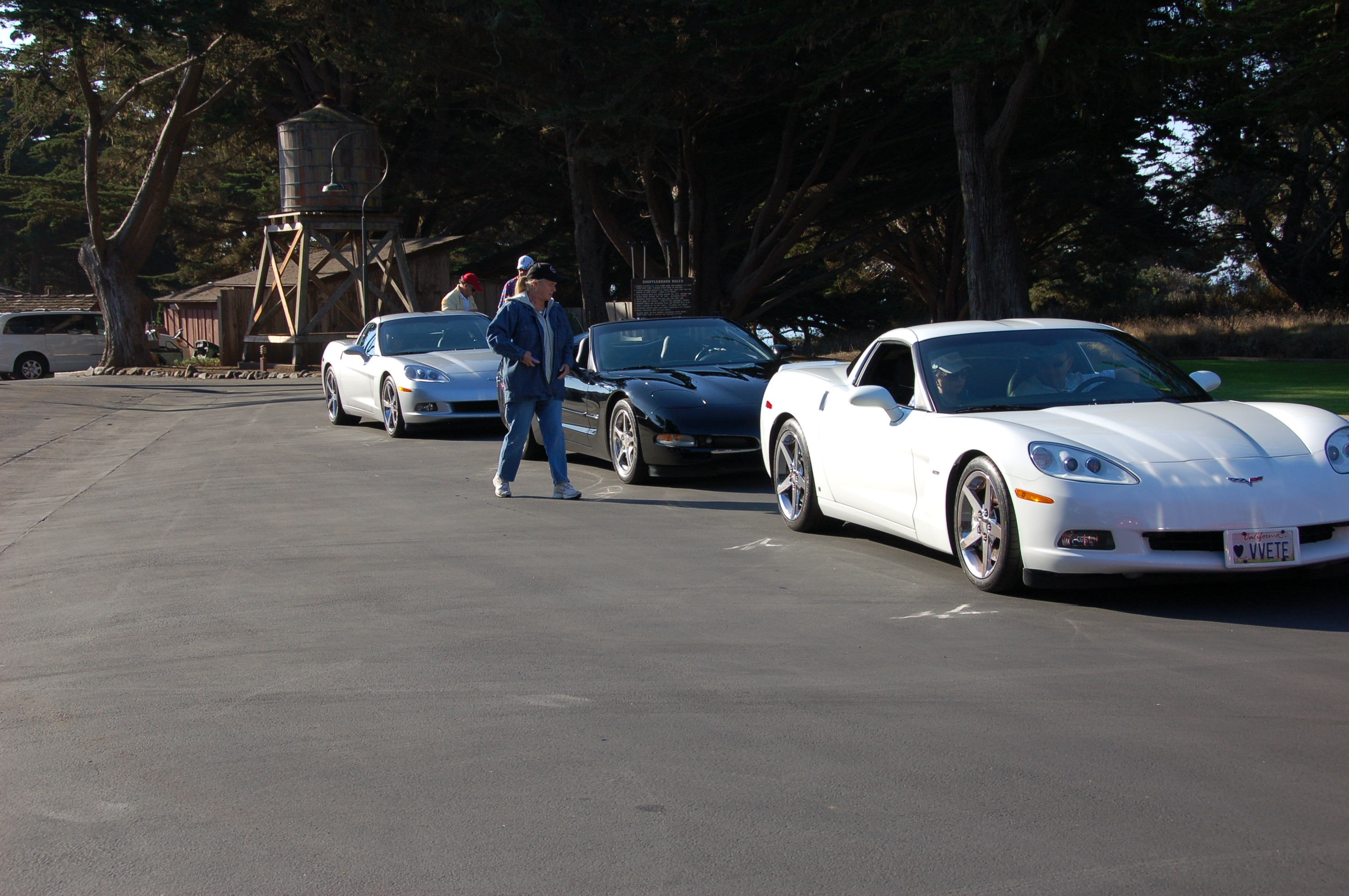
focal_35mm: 57
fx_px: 2134
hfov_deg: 35.1
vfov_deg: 23.7
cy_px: 448
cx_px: 674
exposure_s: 1/250
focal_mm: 38
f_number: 8
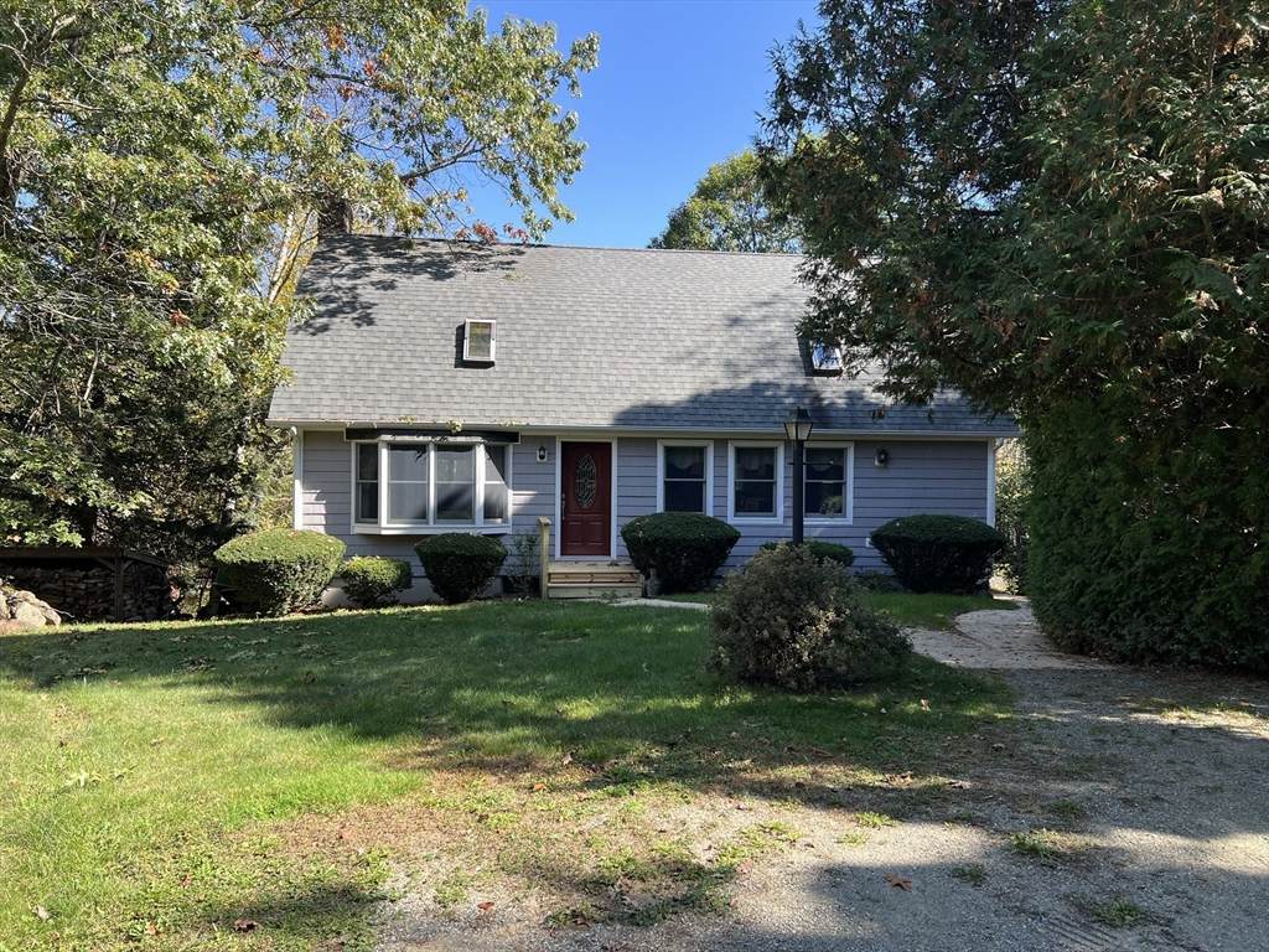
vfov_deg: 53.1
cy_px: 476
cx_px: 634
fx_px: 953
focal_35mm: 26
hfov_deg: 67.3
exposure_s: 1/924
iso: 50
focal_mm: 5.7
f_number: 1.5
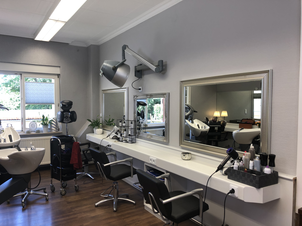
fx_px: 244
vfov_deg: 49.7
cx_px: 151
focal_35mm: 28
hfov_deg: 63.4
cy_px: 113
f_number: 1.8
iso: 25
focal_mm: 4
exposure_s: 1/50
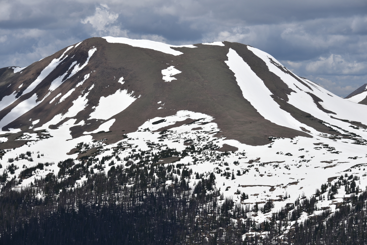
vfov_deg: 11.0
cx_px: 184
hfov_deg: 16.4
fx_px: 1275
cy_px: 122
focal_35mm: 125
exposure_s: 1/400
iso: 100
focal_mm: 125
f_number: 10
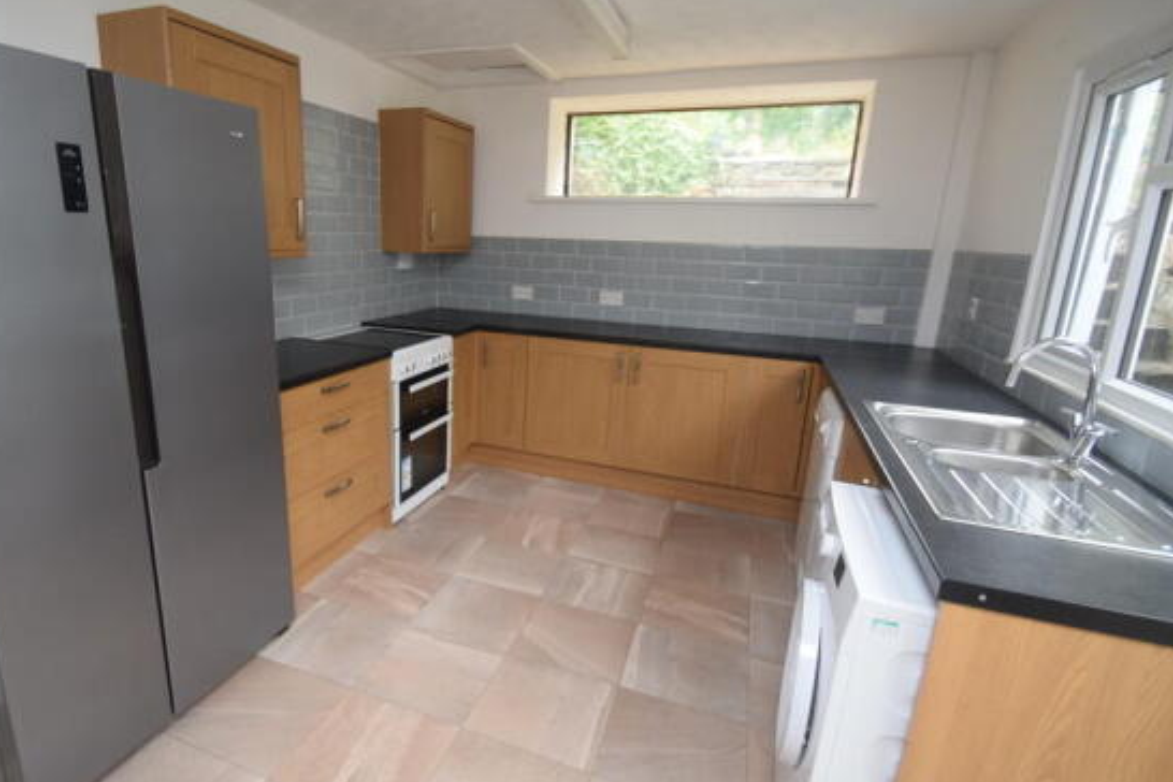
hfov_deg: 89.4
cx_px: 504
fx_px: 586
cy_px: 375
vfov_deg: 67.4
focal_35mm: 18
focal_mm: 10
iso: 800
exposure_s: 1/80
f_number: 4.5
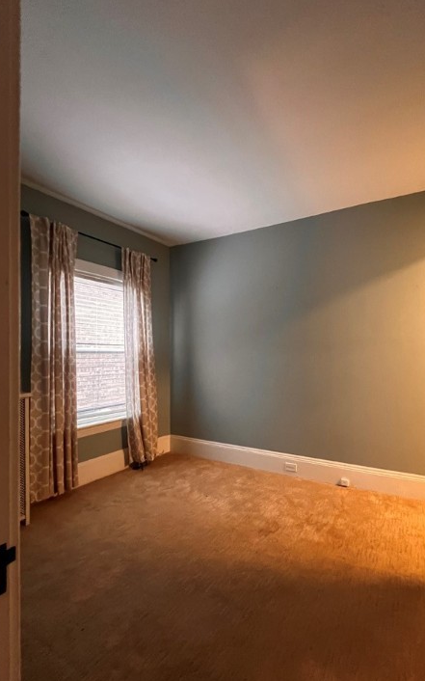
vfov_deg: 101.4
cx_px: 263
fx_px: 278
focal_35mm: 15
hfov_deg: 73.6
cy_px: 353
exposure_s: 1/60
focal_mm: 1.57
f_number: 1.8
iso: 800
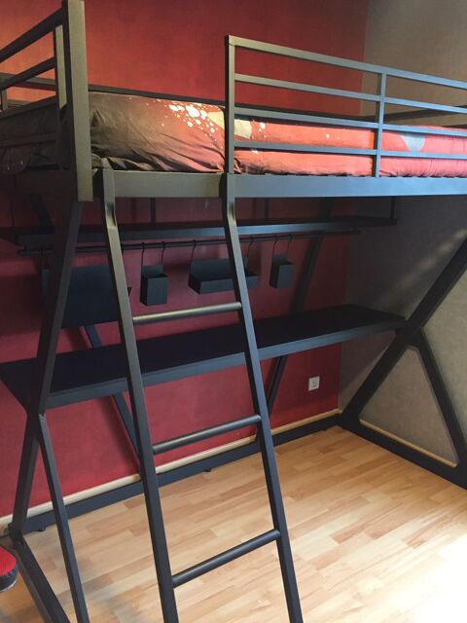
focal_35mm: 29
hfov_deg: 48.2
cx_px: 234
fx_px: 522
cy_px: 312
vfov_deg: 61.7
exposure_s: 1/25
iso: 250
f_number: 2.2
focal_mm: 4.15
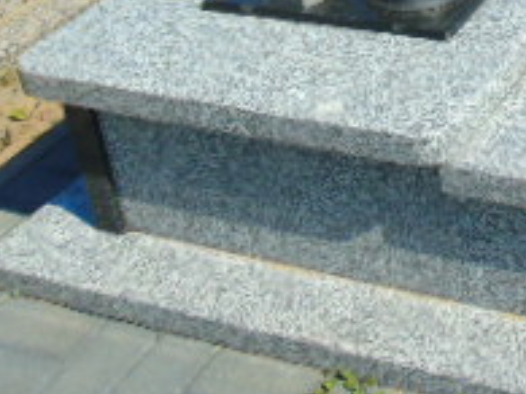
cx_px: 604
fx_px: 1245
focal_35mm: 82
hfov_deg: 22.3
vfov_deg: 17.1
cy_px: -97
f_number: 3.6
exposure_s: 1/1000
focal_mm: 4.4
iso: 80
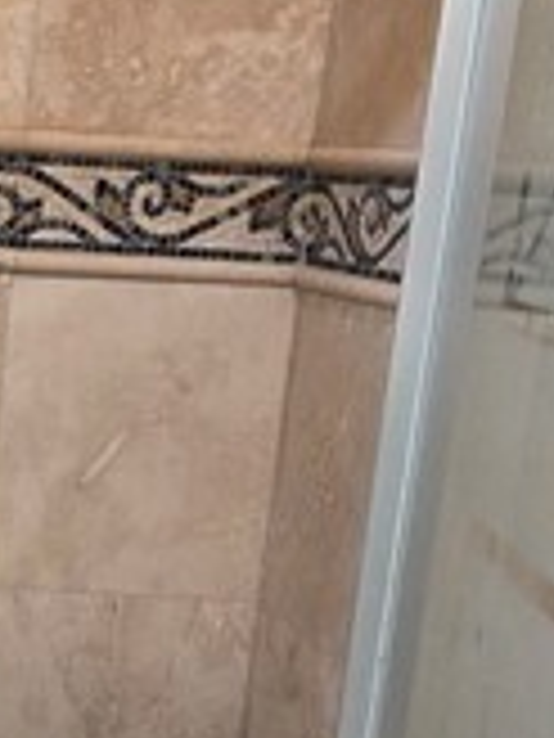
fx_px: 1920
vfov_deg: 21.5
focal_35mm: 90
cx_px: -203
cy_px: 585
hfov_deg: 15.5
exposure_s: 1/120
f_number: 1.7
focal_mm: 6.3
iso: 250
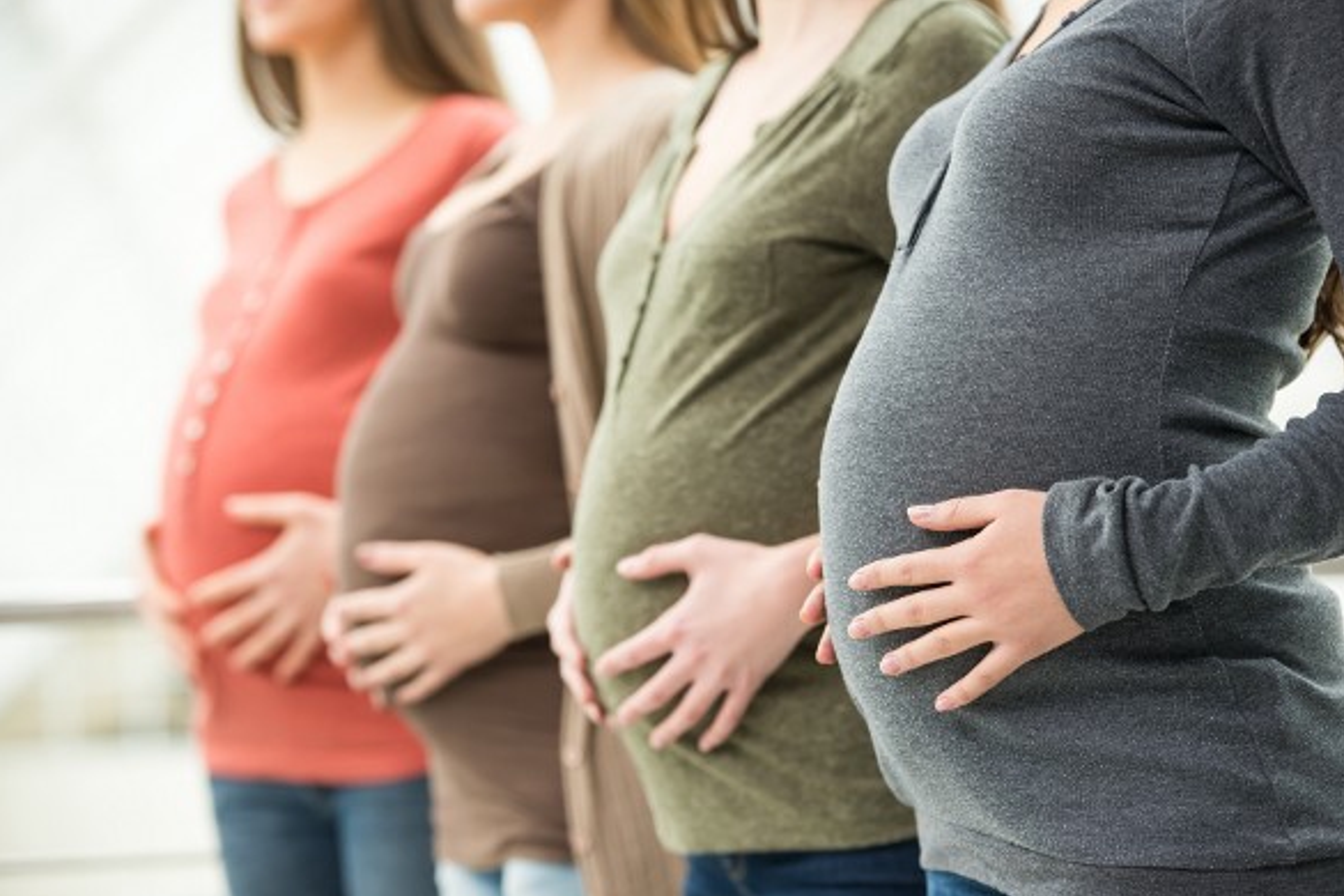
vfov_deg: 11.3
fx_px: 4517
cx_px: 671
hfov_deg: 16.9
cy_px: 449
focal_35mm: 121
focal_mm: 120
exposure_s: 1/100
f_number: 4
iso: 400
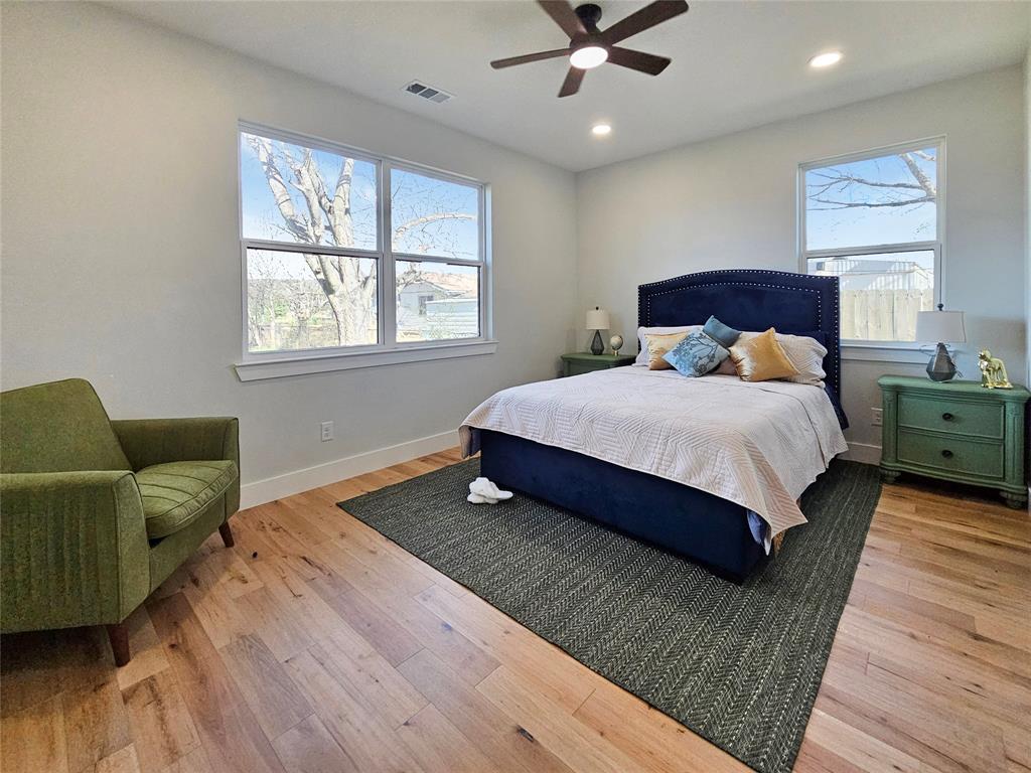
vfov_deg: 89.9
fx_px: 387
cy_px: 386
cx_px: 516
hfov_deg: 106.2
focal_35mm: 13
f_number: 2.2
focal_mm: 2.2
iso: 250
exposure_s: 1/359
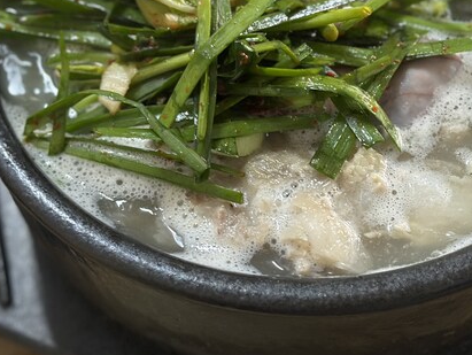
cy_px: 98
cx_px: 284
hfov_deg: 18.7
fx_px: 1433
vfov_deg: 14.1
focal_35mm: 105
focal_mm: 6.86
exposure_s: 1/60
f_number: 1.78
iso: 200
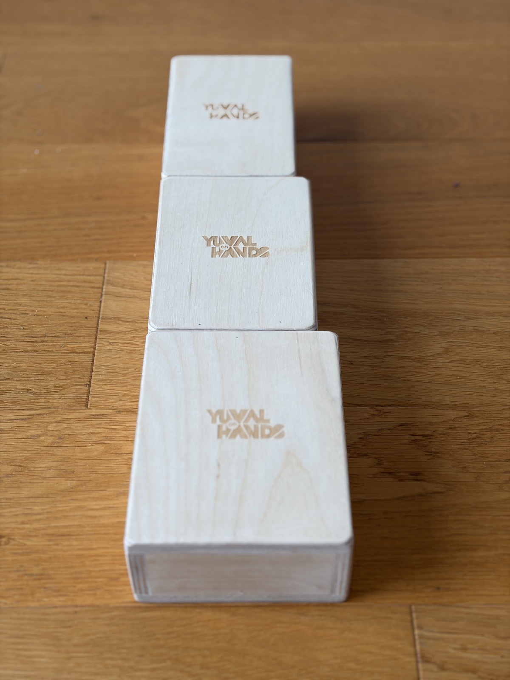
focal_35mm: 52
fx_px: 1021
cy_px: 340
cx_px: 255
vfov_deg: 36.8
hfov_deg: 28.0
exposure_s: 1/142
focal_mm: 5.96
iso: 25
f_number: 1.6
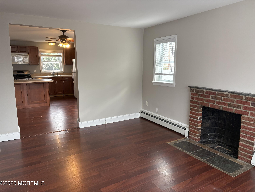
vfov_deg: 53.1
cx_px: 128
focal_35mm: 26
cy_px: 96
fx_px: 192
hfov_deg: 67.3
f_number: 1.6
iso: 160
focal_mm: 5.96
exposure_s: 1/120
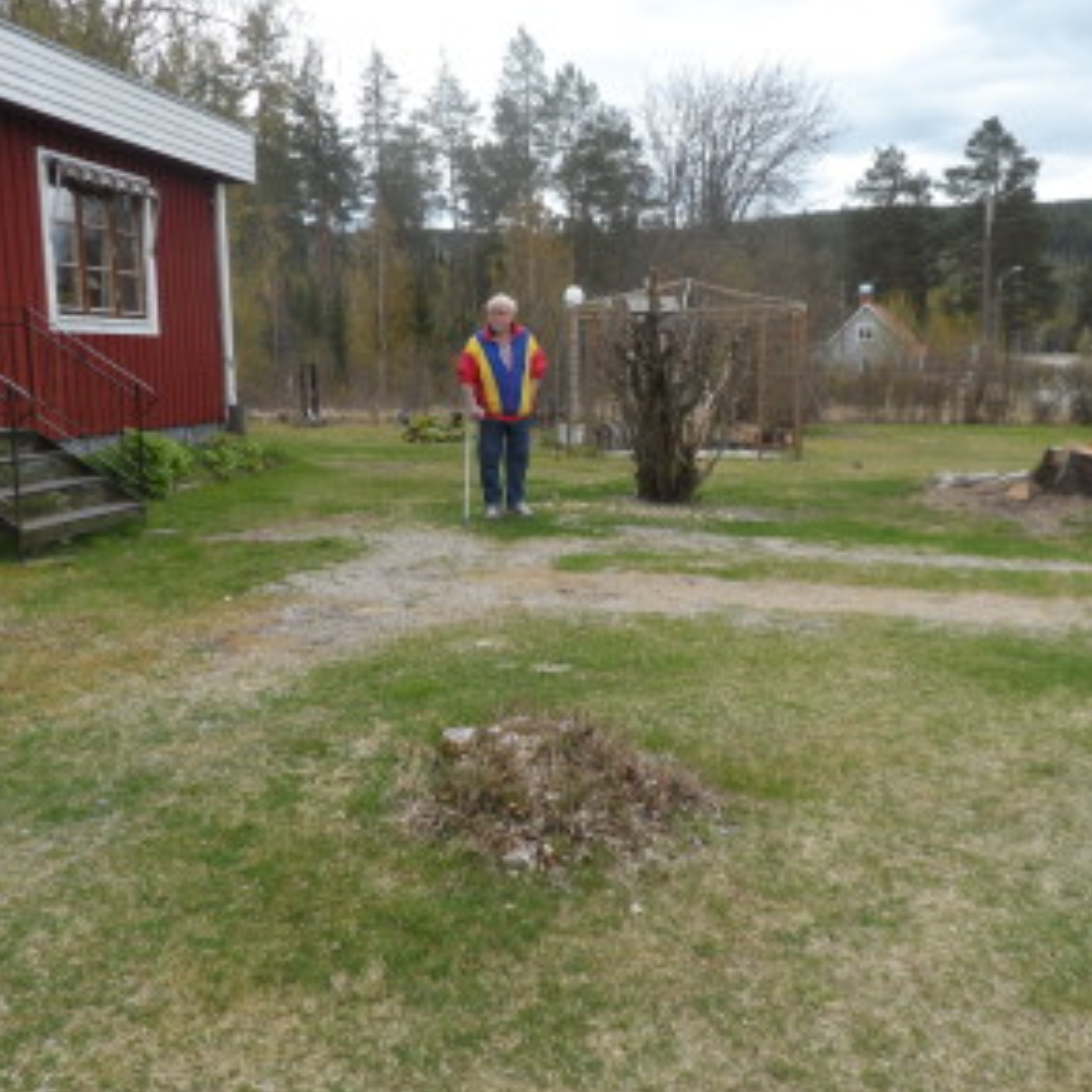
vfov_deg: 48.4
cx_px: 529
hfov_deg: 48.4
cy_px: 552
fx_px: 1213
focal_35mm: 34
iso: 80
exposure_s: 1/350
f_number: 3.1
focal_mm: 4.9
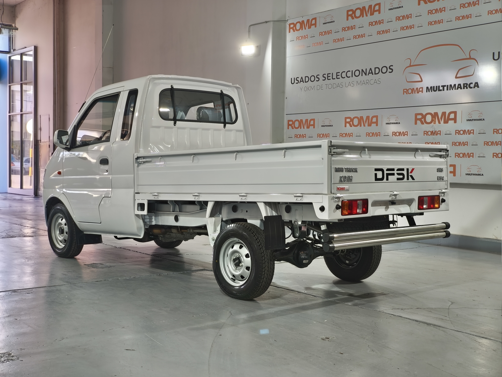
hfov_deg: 38.2
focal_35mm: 50
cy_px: 188
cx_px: 251
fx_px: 725
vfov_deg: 29.1
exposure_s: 1/99.9
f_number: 1.9
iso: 1250
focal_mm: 7.1
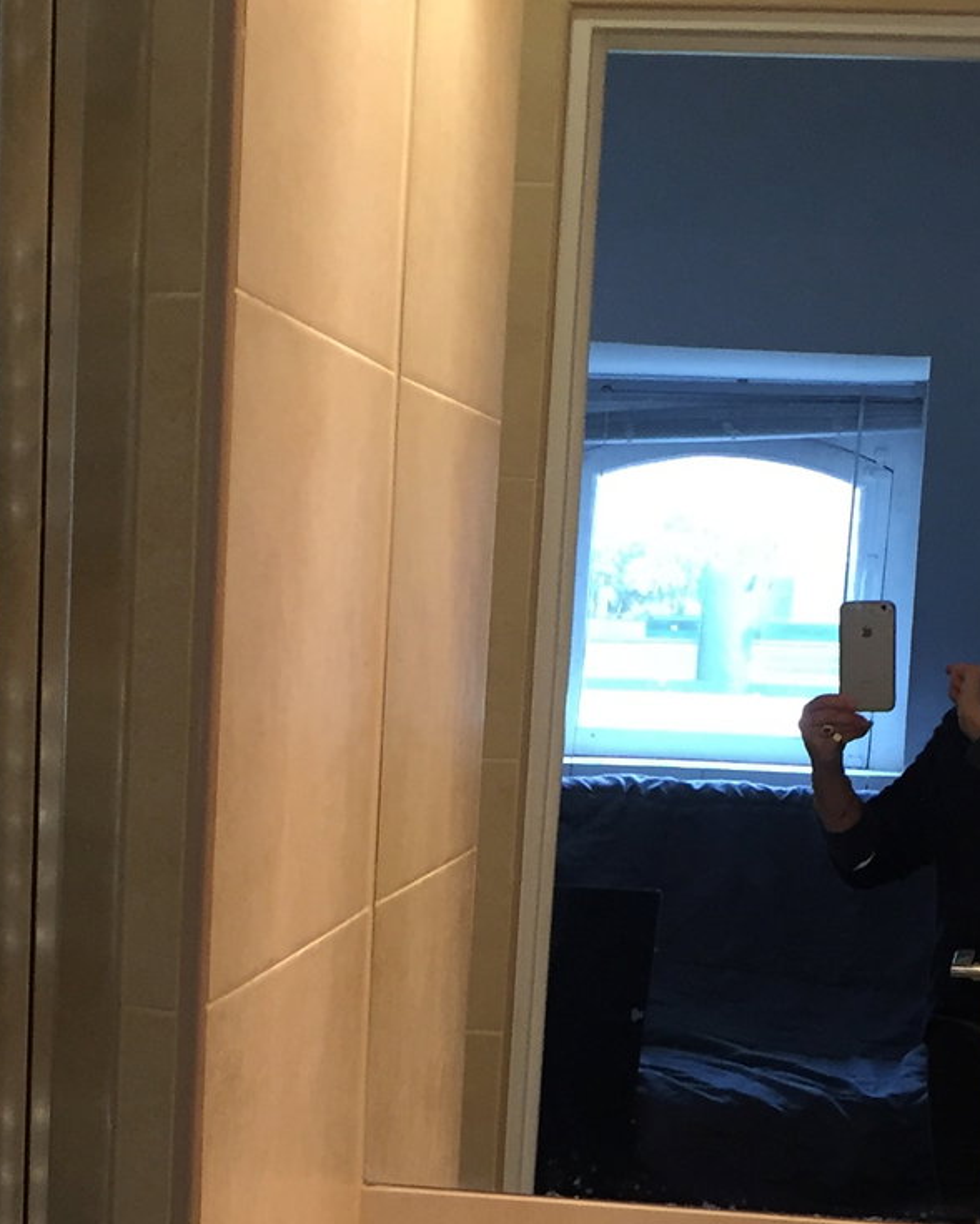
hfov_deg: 18.7
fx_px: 2972
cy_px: 1135
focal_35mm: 82
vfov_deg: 22.6
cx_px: 468
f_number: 2.2
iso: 64
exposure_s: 1/33
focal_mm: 4.15
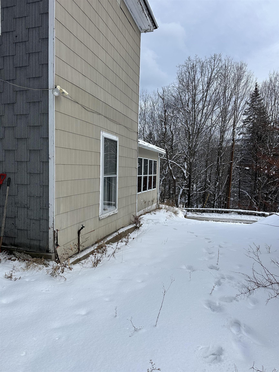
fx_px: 258
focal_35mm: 24
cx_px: 140
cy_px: 186
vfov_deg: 71.6
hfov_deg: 56.8
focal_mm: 6.86
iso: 80
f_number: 1.78
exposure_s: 1/2353
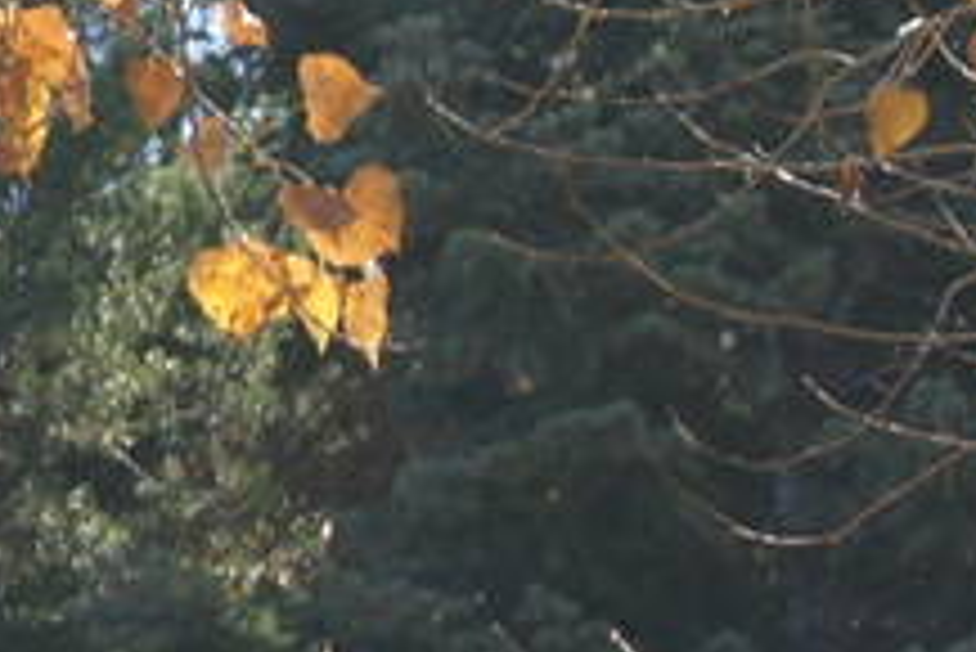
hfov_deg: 3.3
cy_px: 501
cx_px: -1624
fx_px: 16513
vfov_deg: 2.3
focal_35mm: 609
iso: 200
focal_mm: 55
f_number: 7.1
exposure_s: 1/250
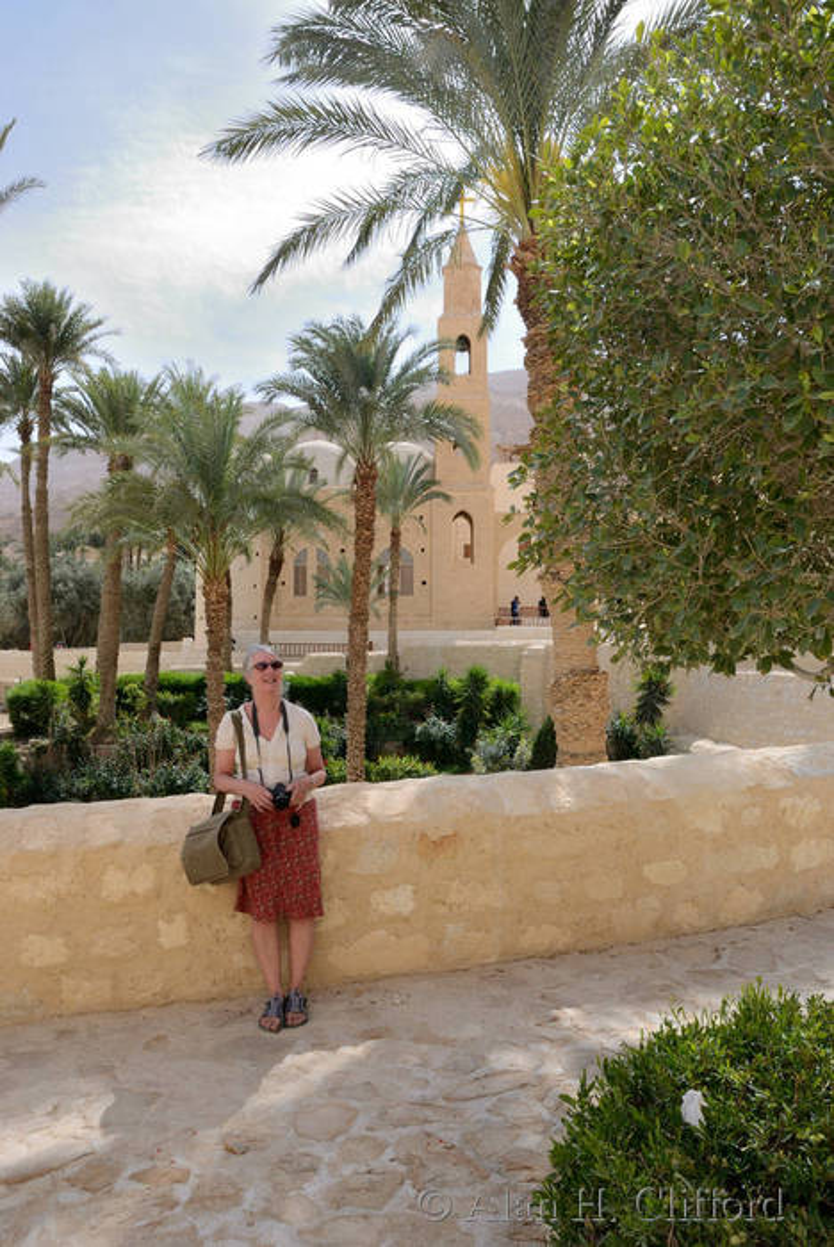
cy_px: 624
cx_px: 417
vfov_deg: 67.3
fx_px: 936
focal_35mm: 27
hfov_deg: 48.0
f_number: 13
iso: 100
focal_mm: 18
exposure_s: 1/100
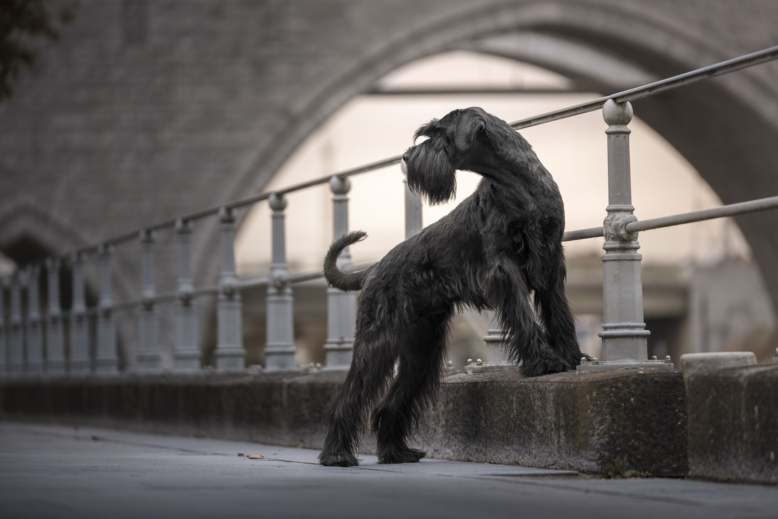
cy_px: 260
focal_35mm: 181
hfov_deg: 11.4
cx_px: 389
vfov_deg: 7.6
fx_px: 3912
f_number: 2.8
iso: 2500
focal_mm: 181
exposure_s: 1/640
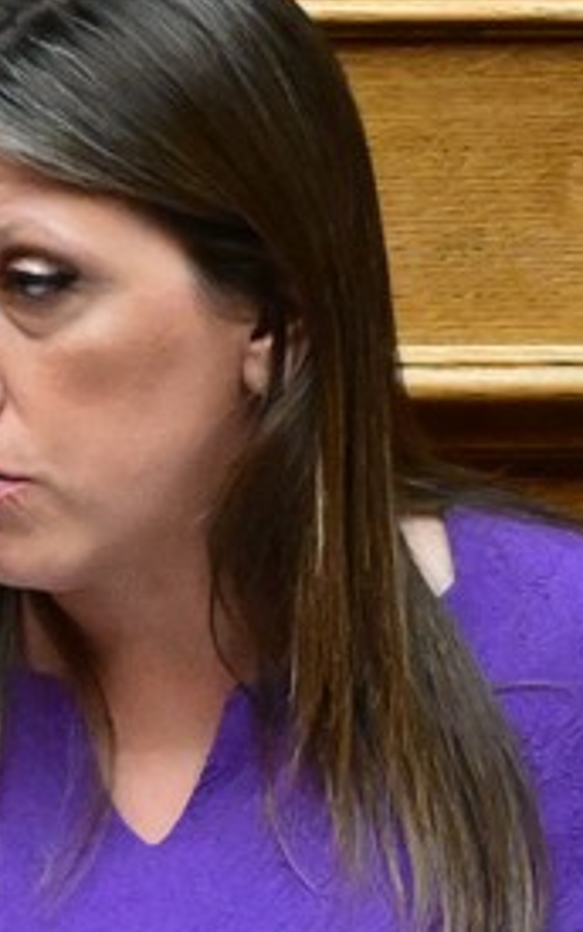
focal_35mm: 1602
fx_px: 40704
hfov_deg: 0.8
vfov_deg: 1.3
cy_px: 681
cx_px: 85
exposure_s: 1/400
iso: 8000
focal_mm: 240
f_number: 5.6
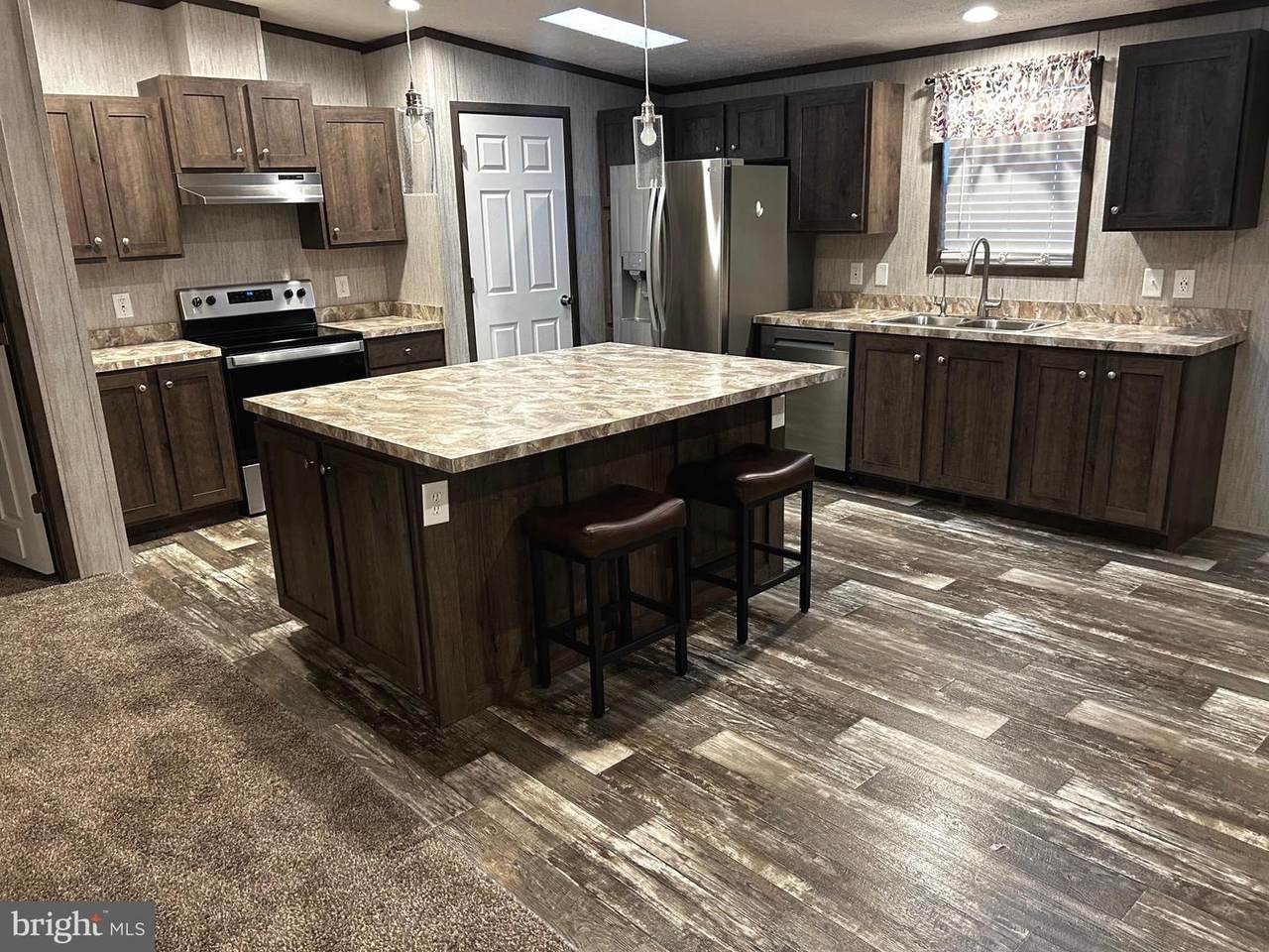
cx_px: 634
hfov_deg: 67.3
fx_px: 953
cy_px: 476
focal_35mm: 26
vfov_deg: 53.1
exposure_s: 1/60
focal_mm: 5.7
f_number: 1.5
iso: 250
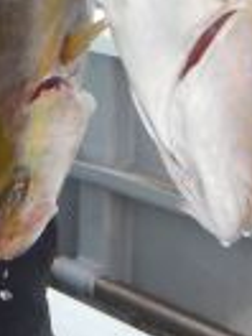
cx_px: -99
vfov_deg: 16.1
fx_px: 1058
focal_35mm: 109
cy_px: -206
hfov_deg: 13.0
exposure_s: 1/800
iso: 125
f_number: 2.8
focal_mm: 4.3
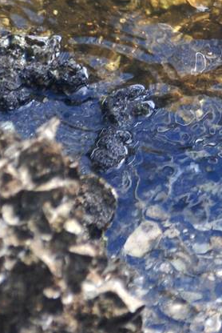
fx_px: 7997
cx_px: 330
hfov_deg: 1.6
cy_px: -263
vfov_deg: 2.4
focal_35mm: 866
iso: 400
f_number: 4.5
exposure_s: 1/320
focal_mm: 150
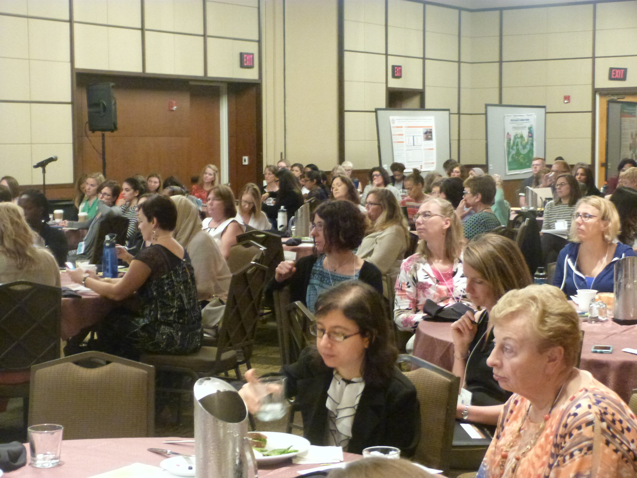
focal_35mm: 72
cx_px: 318
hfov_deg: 27.0
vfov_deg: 20.4
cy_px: 239
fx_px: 1325
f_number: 3.3
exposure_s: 1/13
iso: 800
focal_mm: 12.9
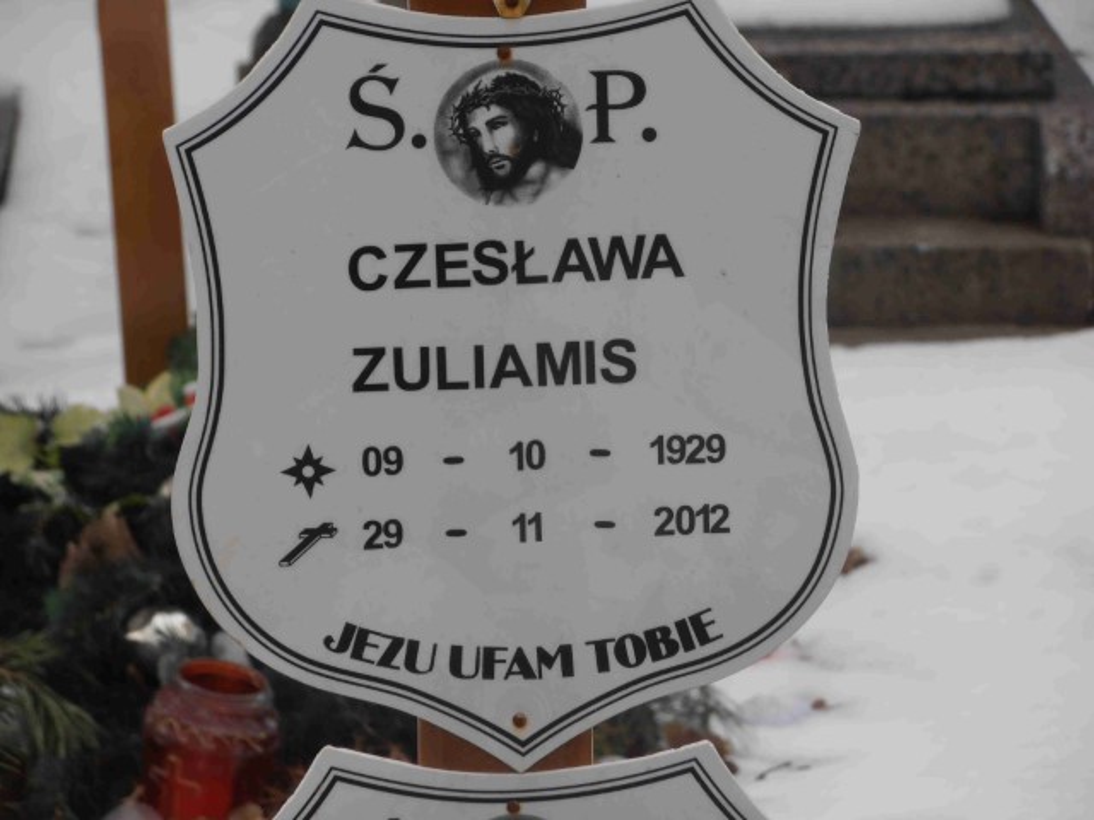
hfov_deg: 10.0
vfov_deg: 7.5
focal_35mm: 198
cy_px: 410
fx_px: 6258
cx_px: 547
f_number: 5.8
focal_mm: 35.05
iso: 80
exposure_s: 1/320
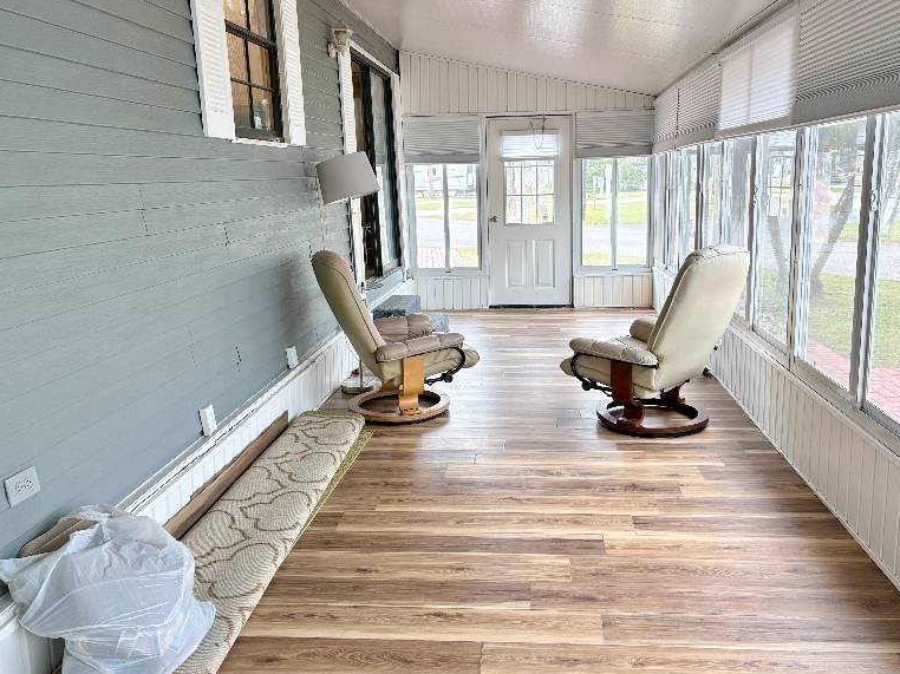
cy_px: 312
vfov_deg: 48.2
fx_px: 754
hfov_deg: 61.7
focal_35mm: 29
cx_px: 469
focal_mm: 5.96
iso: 80
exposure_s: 1/121
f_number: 1.6
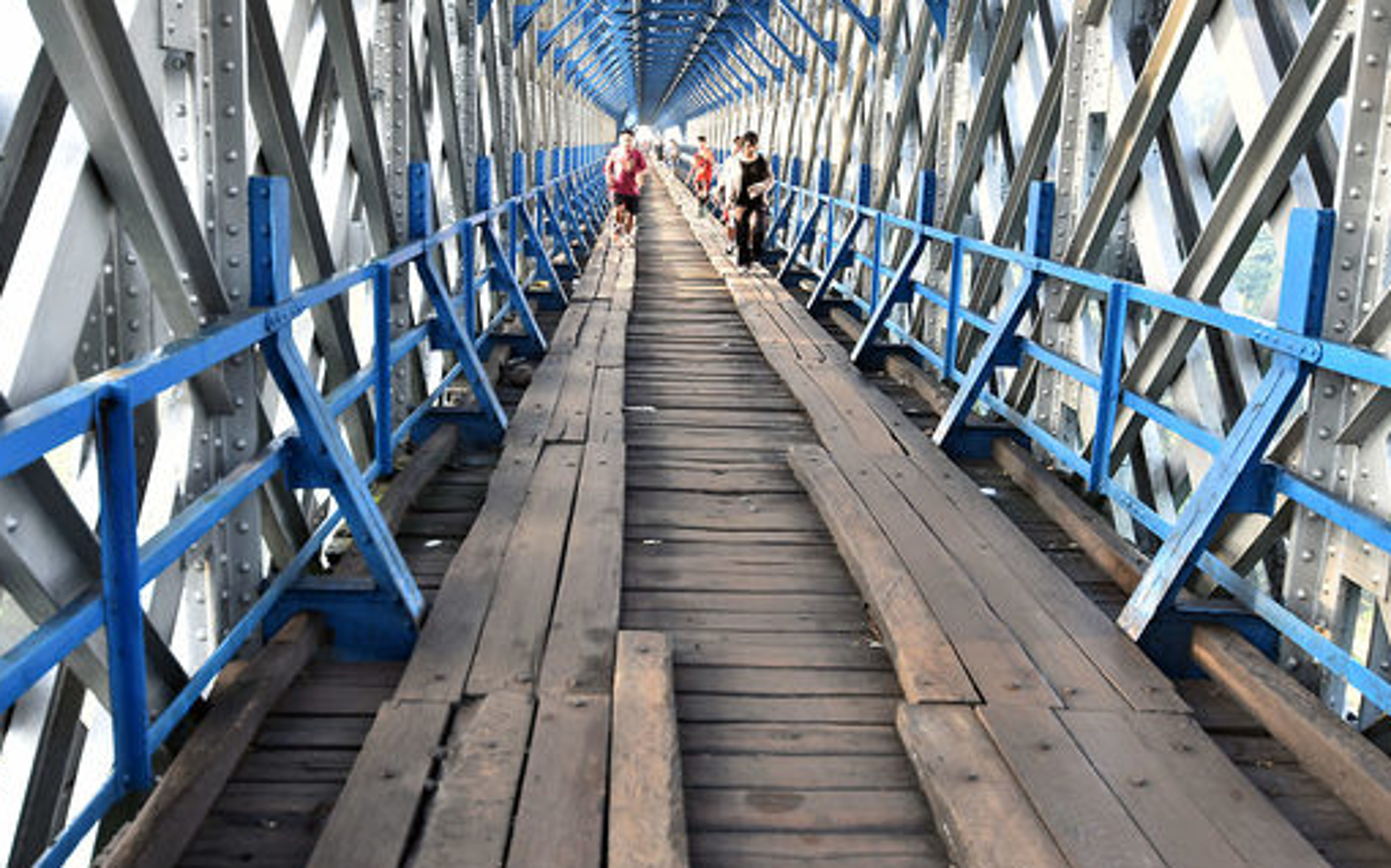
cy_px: 448
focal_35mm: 36
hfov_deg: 54.0
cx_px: 652
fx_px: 1364
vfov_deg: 35.3
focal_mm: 20
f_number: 2.8
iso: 100
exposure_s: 1/30
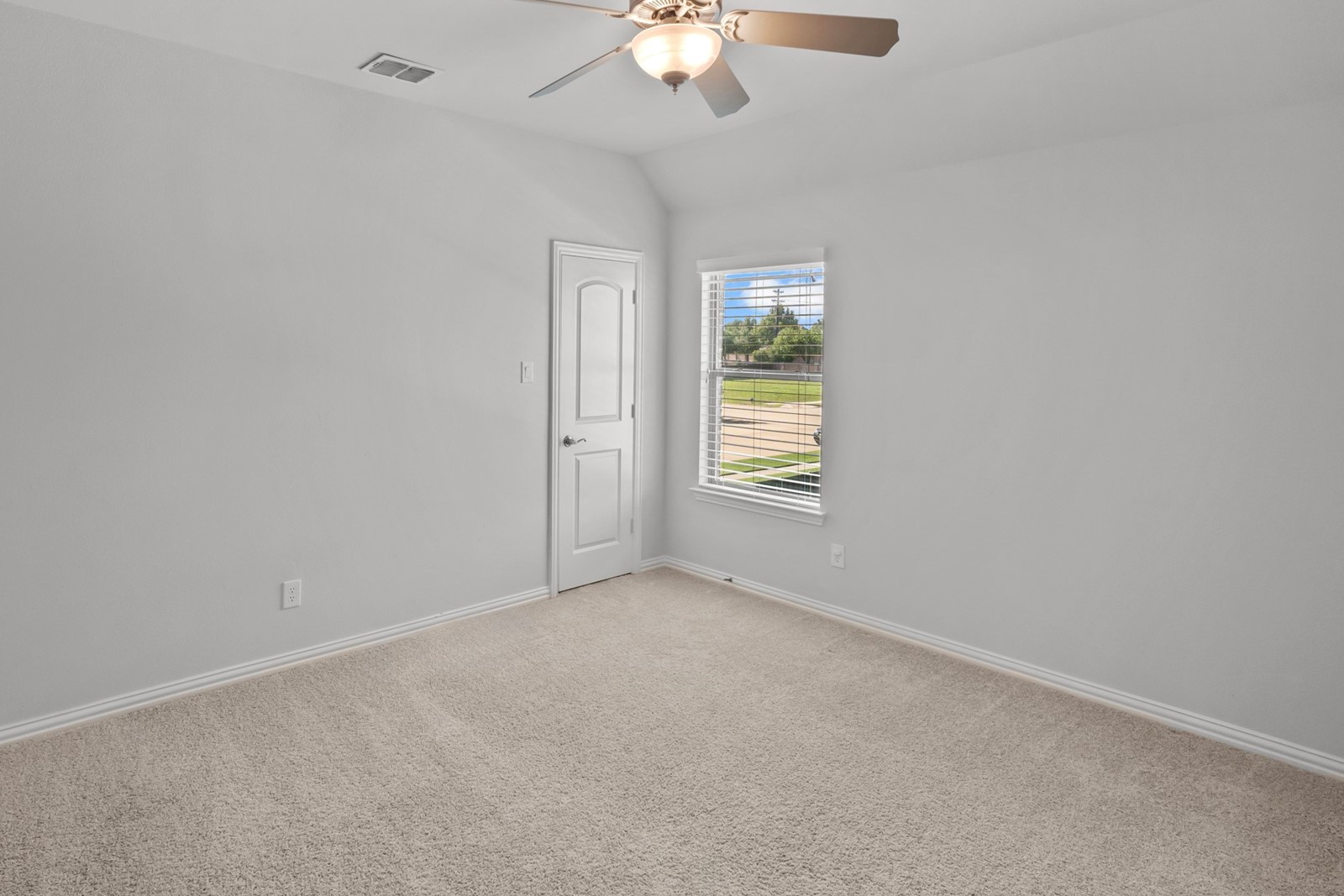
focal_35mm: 19
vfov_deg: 63.9
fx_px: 709
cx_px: 596
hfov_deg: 86.6
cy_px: 355
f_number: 8
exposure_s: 1/5
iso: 320
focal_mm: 14
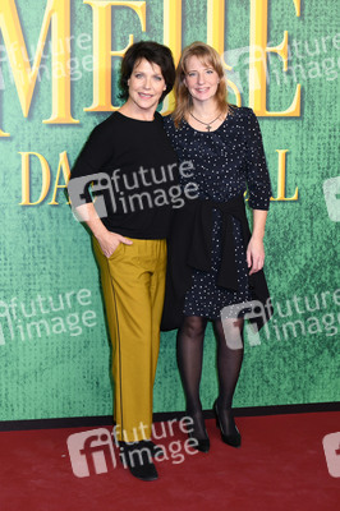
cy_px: 256
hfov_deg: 38.8
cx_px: 170
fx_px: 482
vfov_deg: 55.8
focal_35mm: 34
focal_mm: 34
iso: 250
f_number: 6.3
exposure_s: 1/160
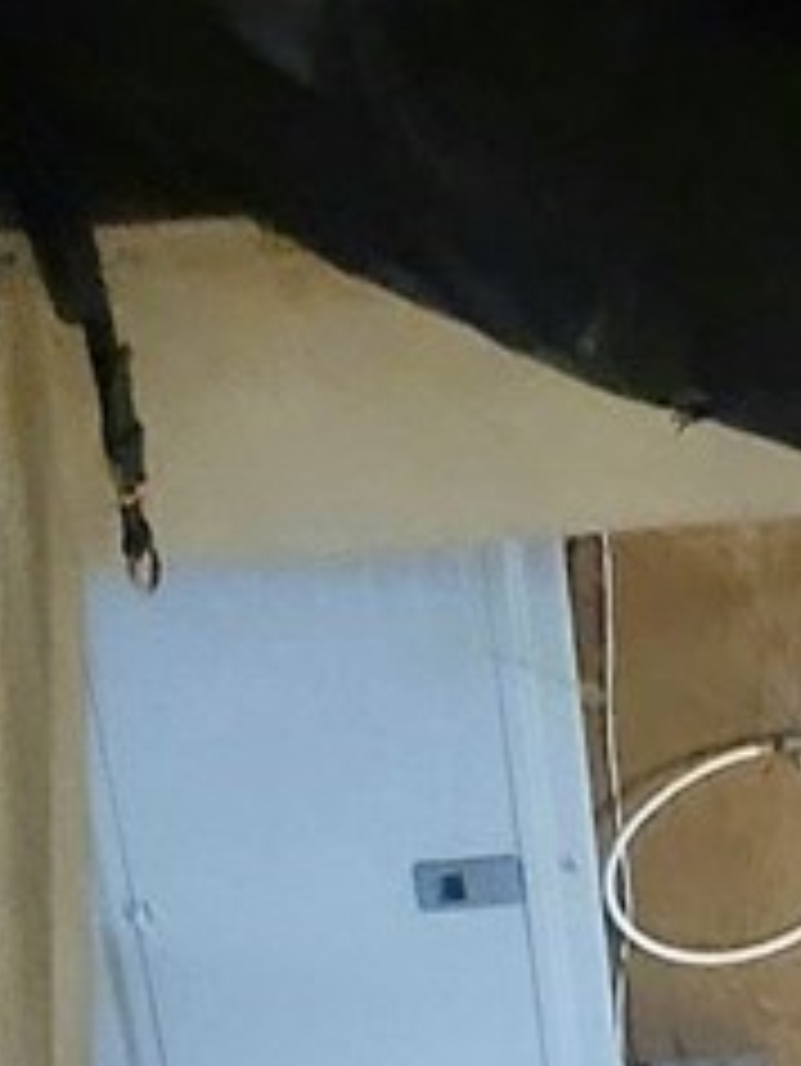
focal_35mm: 162
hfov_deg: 9.0
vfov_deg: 10.5
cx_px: 1179
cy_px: 2586
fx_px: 4994
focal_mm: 7
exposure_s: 1/24
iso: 1000
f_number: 1.8
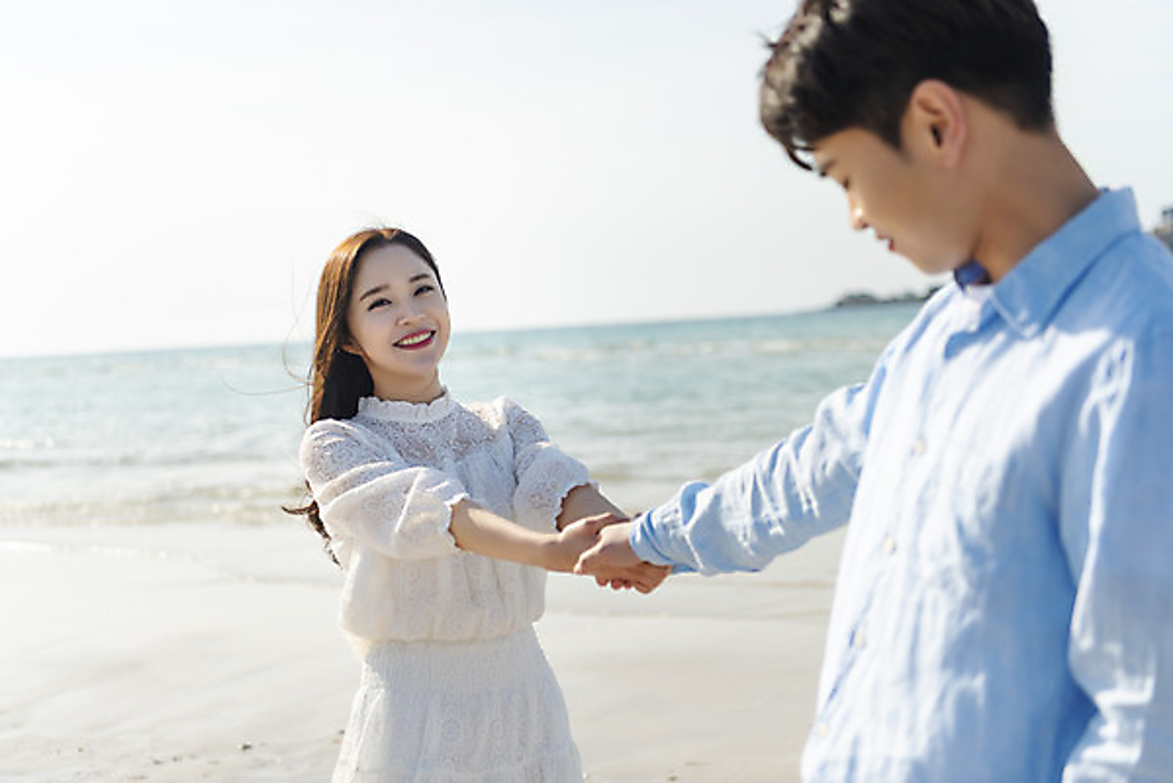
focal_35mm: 52
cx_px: 586
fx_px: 1695
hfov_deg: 38.2
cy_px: 392
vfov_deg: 26.0
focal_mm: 52
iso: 100
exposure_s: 1/2500
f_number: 2.8
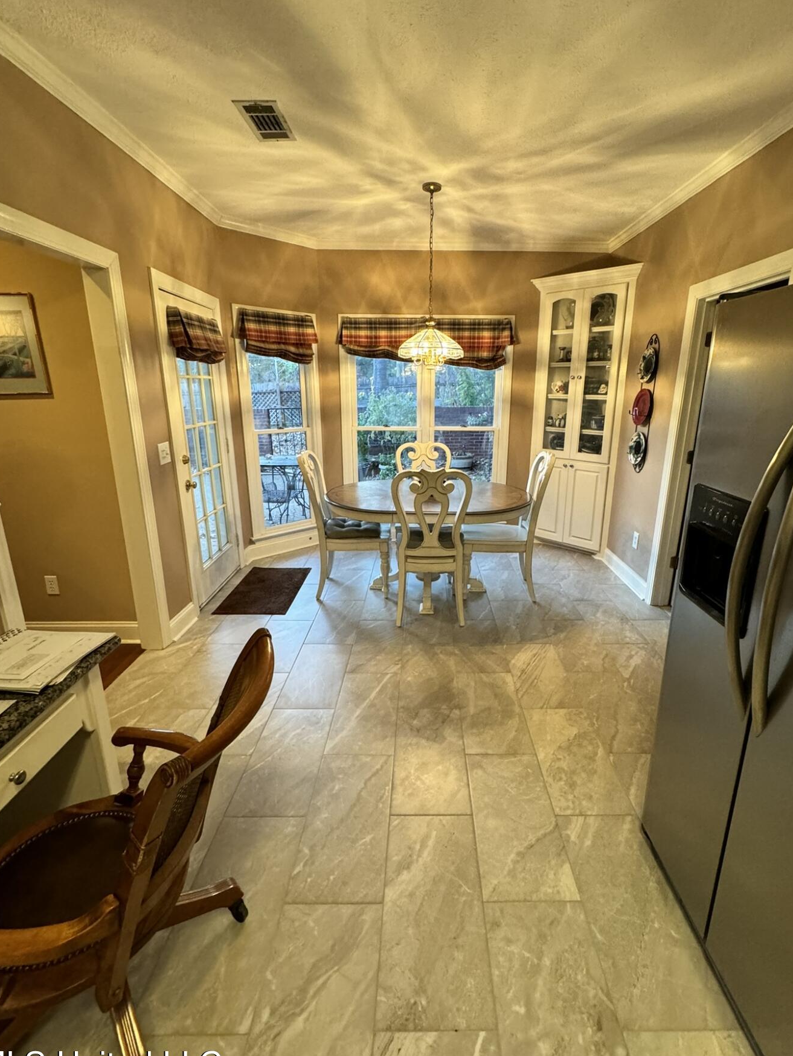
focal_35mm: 16
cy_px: 516
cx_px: 427
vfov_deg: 94.5
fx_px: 489
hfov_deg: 78.0
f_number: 2.2
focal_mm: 2.22
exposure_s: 1/60
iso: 320
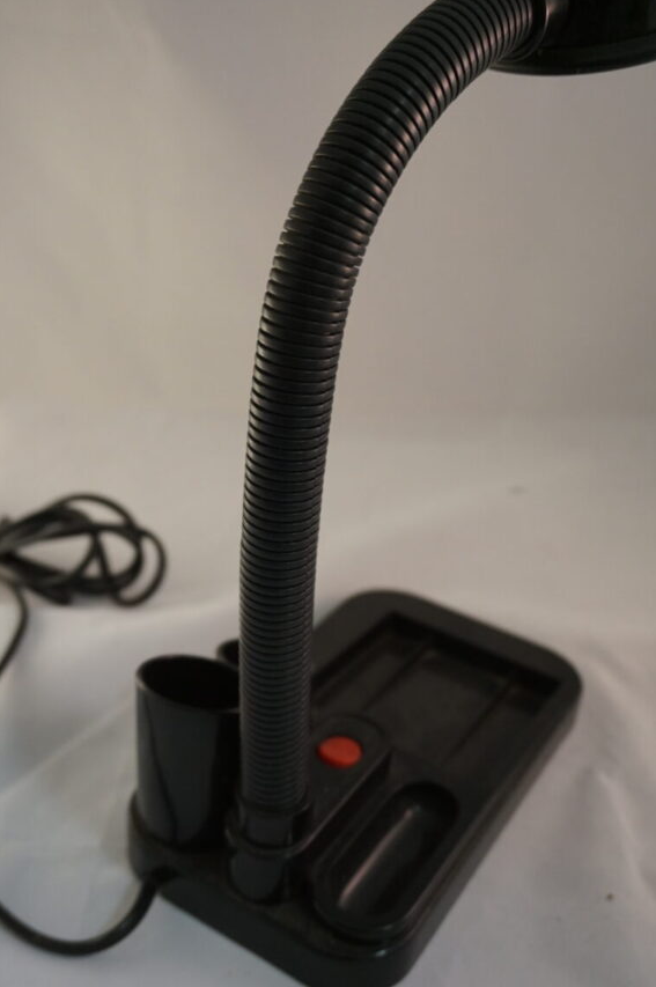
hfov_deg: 35.0
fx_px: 1041
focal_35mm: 38
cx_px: 325
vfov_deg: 50.7
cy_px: 499
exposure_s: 1/60
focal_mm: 24
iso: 1000
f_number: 4.5
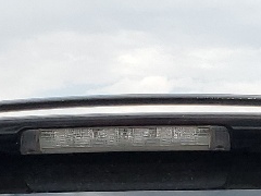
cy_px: 609
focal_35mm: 173
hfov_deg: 11.4
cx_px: 129
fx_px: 1304
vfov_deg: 7.5
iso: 50
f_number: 1.5
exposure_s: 1/1667
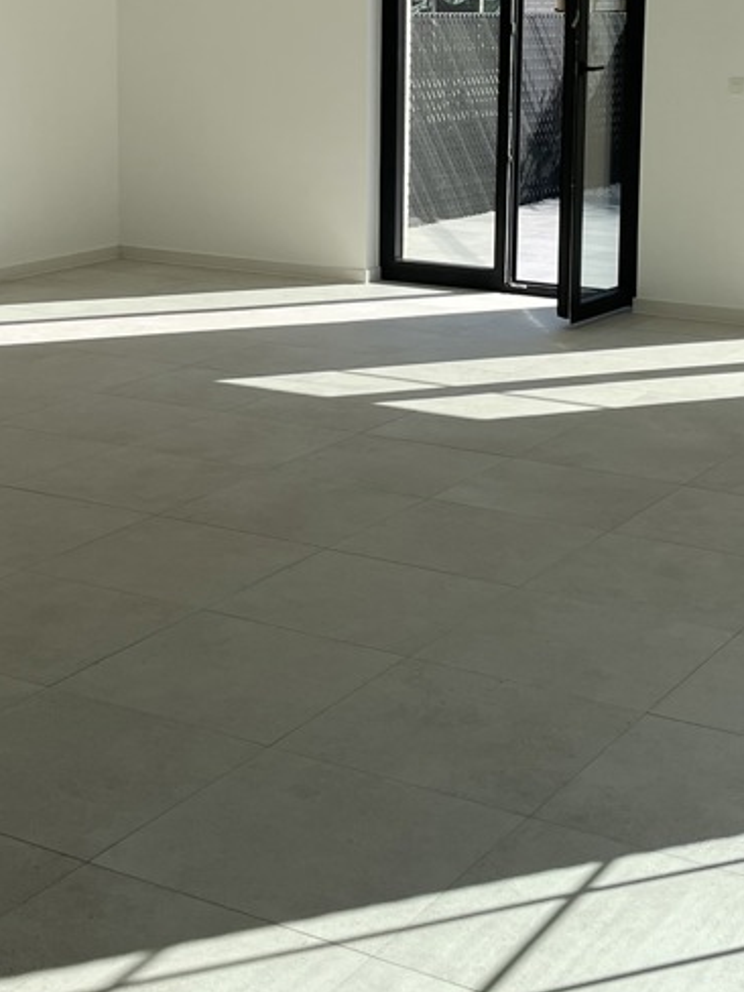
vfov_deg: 29.8
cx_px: 325
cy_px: 250
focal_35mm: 64
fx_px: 1834
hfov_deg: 22.9
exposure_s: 1/1916
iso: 32
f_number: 1.6
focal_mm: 4.2
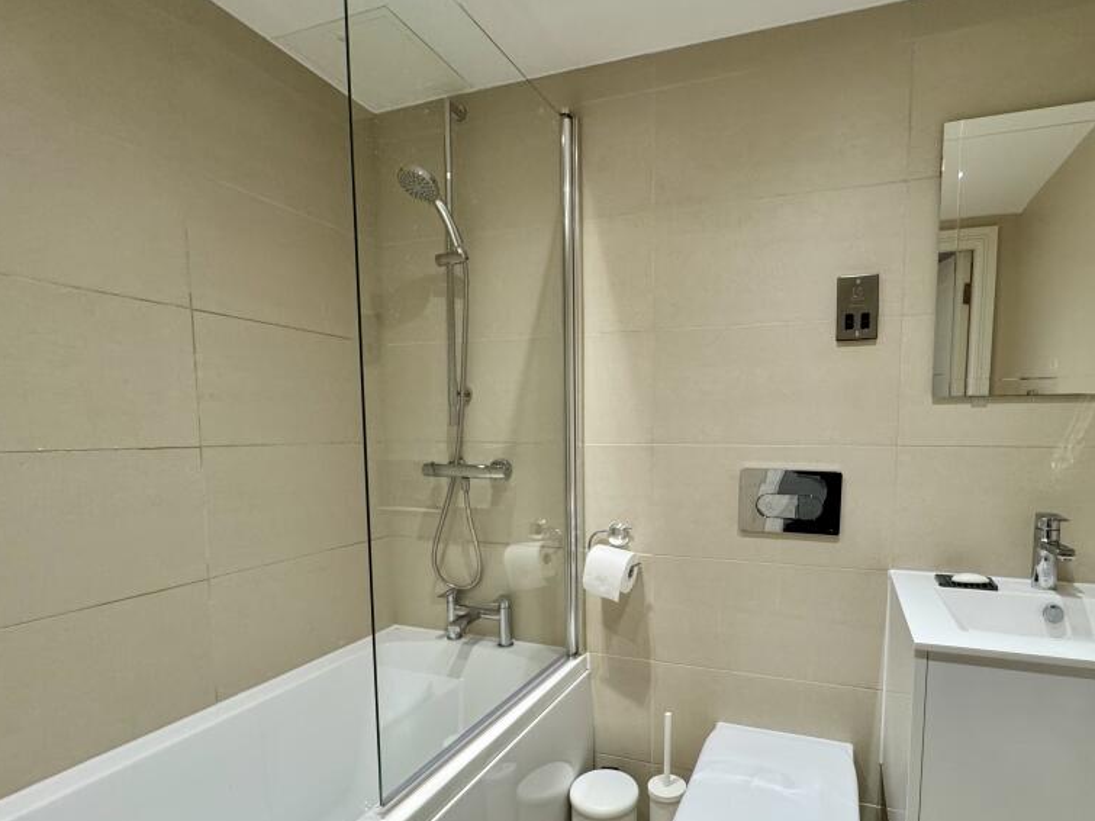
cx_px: 632
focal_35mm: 19
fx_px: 601
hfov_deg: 84.1
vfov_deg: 68.1
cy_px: 483
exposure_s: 1/100
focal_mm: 2.22
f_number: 2.2
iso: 200
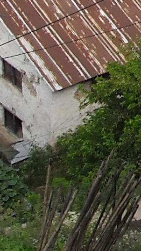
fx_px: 1449
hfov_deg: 5.2
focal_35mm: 218
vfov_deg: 9.3
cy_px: -236
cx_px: 454
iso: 64
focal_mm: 5.7
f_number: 2.8
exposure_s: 1/402
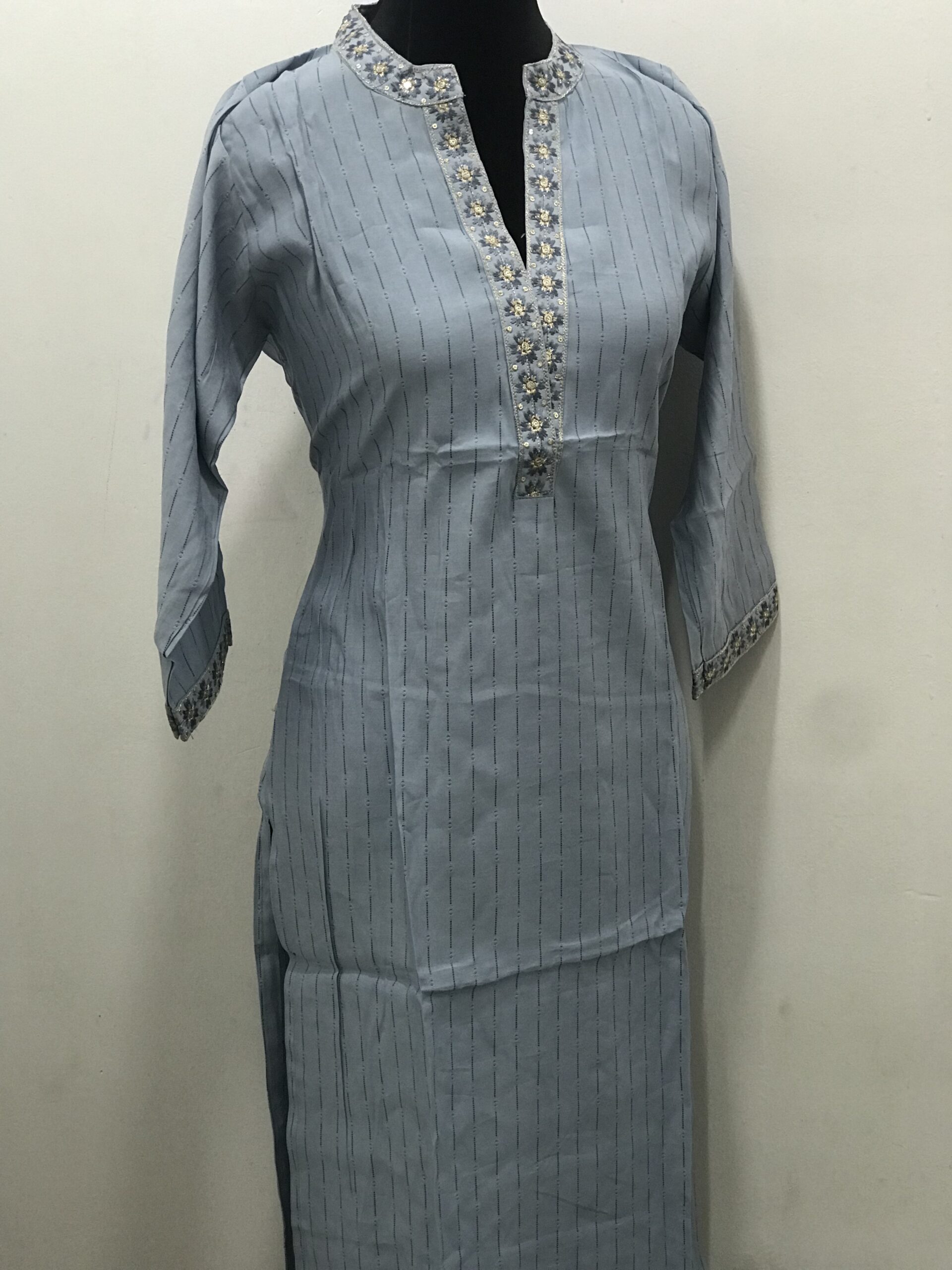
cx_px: 476
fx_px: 2090
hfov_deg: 25.7
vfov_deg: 33.8
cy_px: 635
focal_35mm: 57
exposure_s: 1/50
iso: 125
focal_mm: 6.6
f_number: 2.8
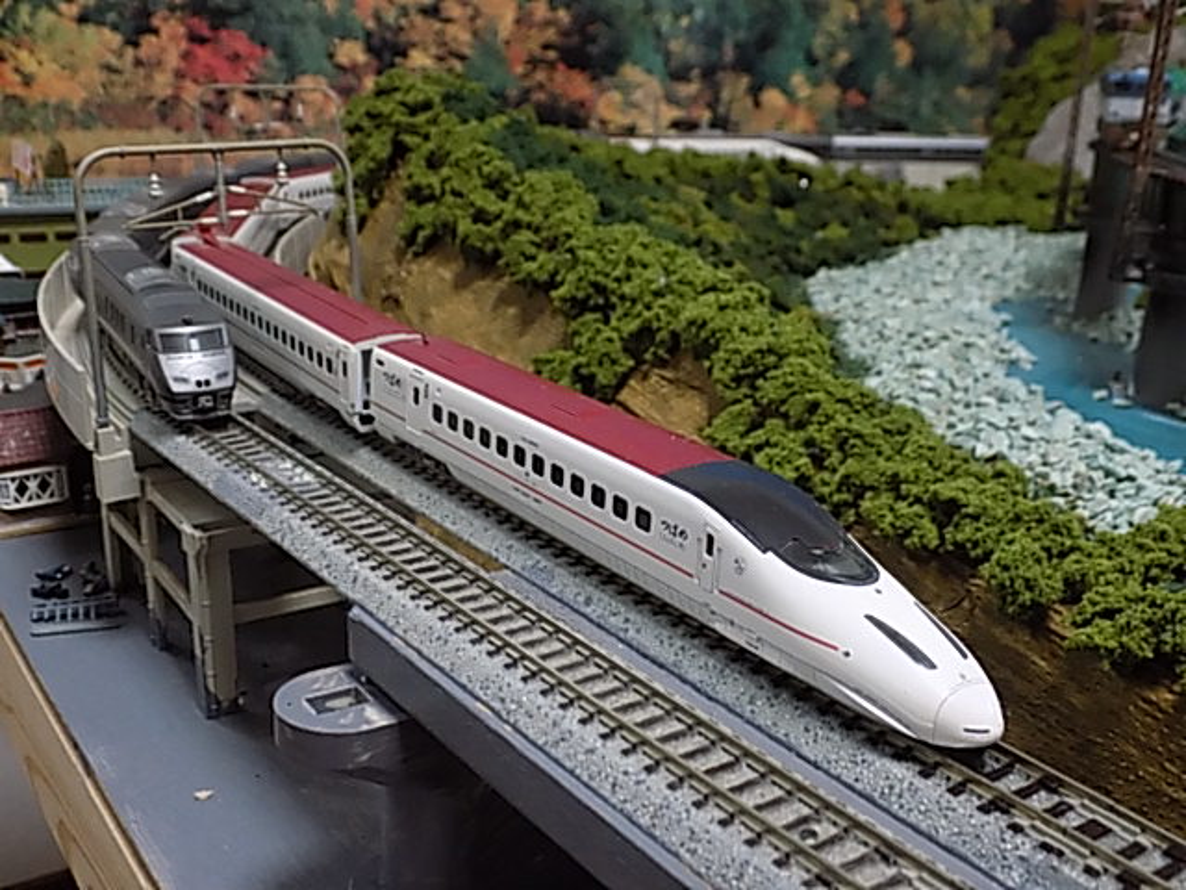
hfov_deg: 50.1
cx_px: 593
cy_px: 445
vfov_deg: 38.7
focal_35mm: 37
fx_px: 1268
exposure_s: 1/20
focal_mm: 6.6
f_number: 3.5
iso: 400
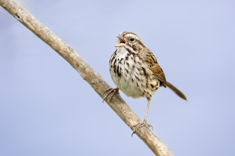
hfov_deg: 2.9
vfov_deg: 2.0
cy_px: 78
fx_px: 4568
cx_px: 118
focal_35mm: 700
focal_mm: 700
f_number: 8
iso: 2500
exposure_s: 1/800
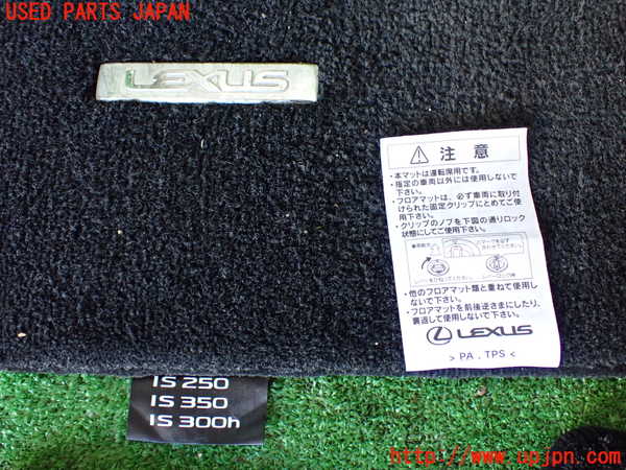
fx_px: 543
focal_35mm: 30
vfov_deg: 46.8
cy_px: 235
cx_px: 313
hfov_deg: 60.0
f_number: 2.3
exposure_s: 1/80
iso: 800
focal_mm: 5.4
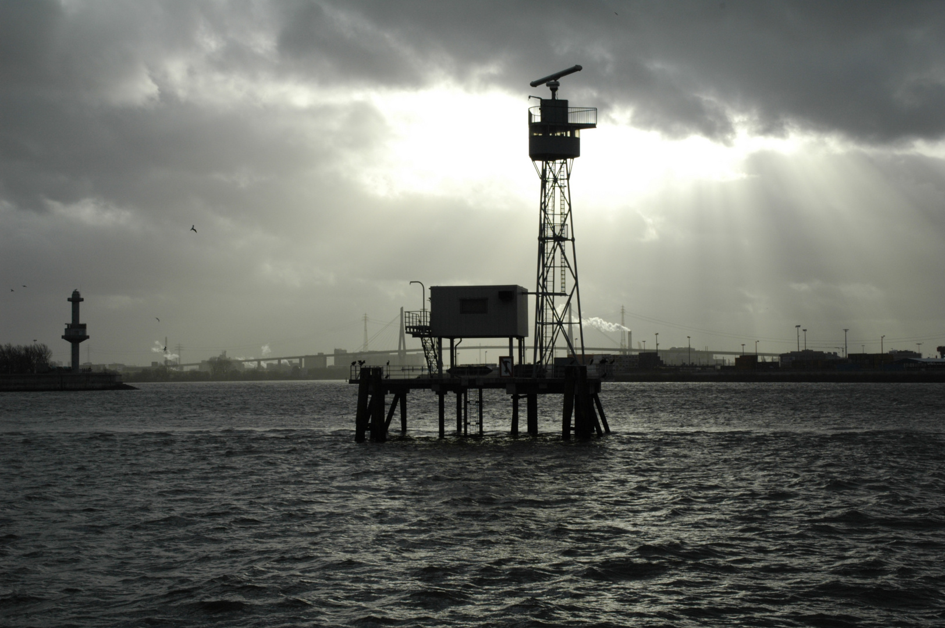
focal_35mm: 51
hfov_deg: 38.9
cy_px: 314
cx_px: 472
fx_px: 1338
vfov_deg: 26.4
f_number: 13
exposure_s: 1/640
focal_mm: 34
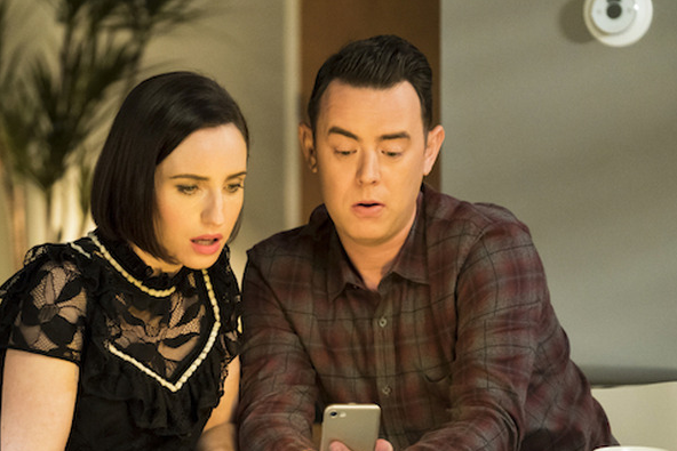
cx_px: 262
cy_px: 296
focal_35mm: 141
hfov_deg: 14.5
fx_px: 2652
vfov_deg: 9.7
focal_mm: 71.5
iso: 6400
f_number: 2.8
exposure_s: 1/200
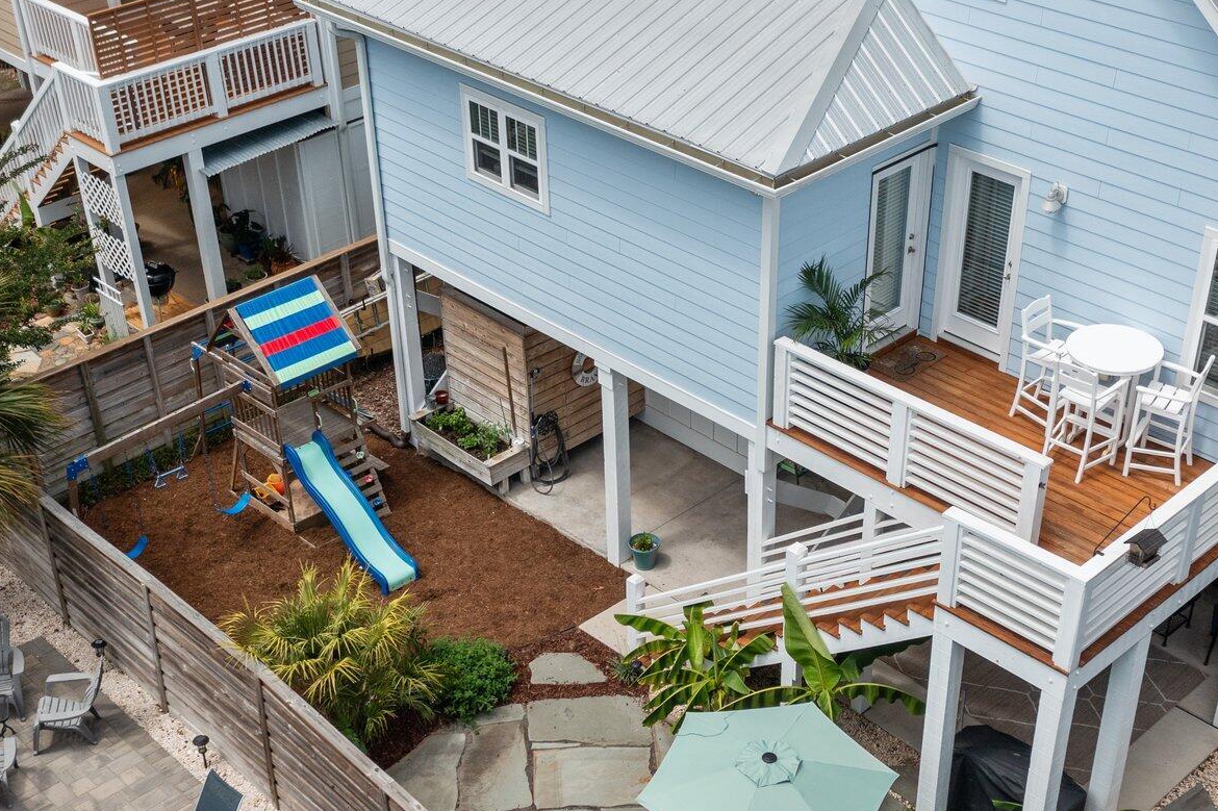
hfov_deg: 40.3
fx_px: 1657
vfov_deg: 27.3
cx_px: 655
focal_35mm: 49
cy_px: 552
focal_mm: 10.26
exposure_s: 1/240
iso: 100
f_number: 2.8
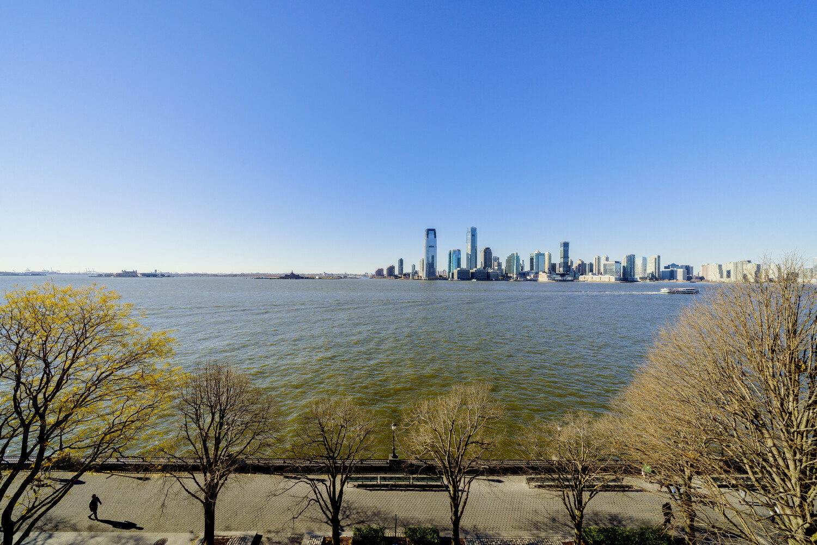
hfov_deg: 112.6
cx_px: 408
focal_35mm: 12
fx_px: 272
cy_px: 272
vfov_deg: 90.0
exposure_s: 1/640
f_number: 10
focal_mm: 12
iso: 400
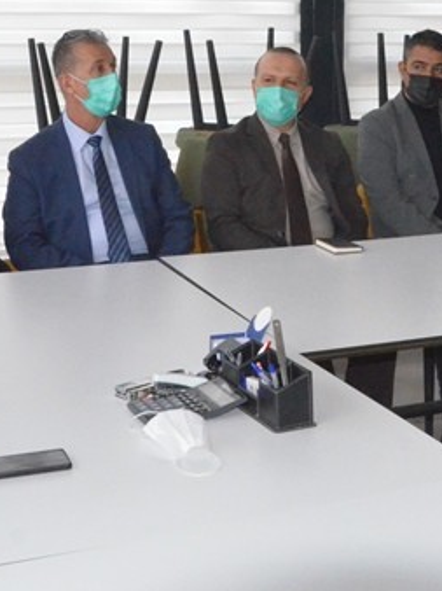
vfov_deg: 27.6
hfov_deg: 21.0
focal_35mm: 69
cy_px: 122
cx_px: 372
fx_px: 1176
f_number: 13
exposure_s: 1/250
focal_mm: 18
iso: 6400
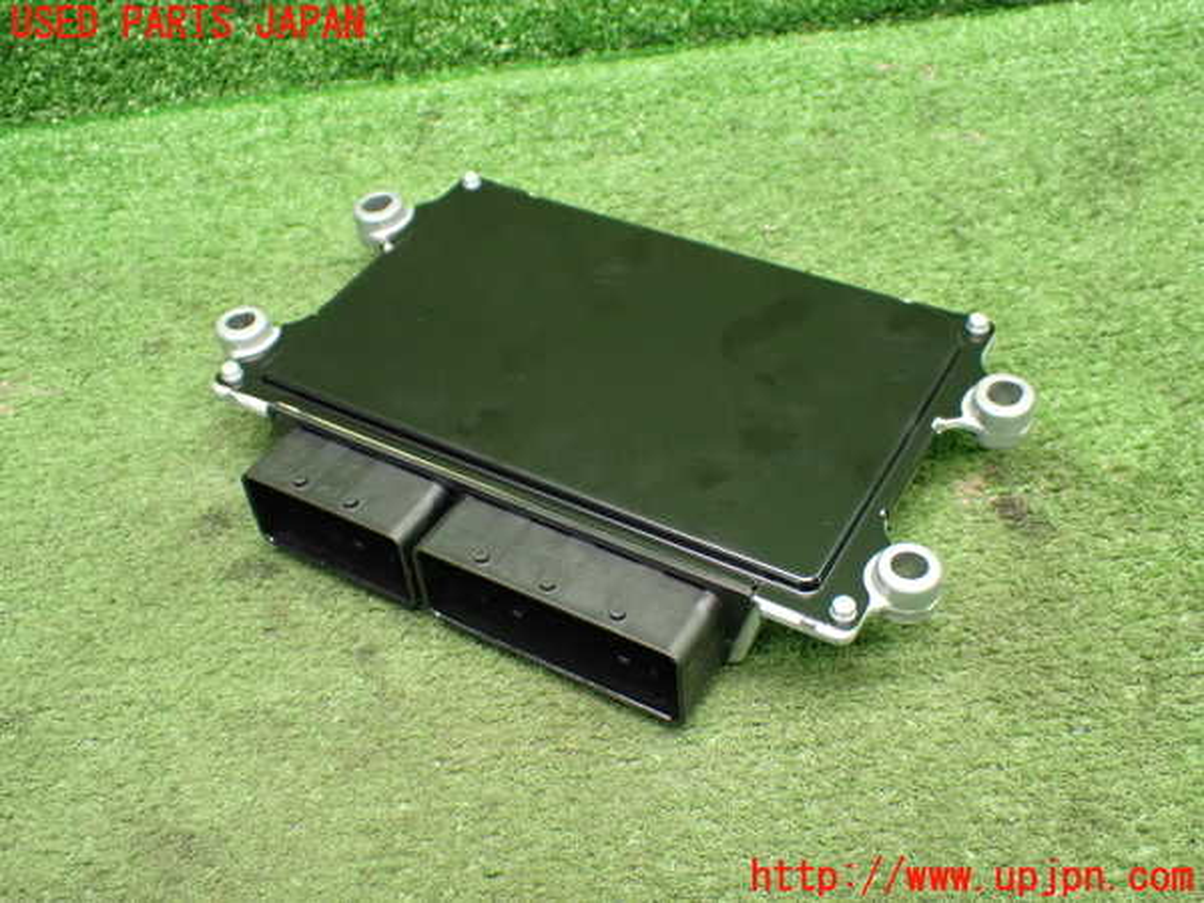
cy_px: 452
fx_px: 1322
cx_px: 602
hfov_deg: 49.0
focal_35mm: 38
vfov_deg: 37.7
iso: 800
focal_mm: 6.83
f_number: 2.7
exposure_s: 1/40
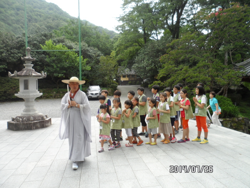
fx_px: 188
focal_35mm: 26
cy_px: 94
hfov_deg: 67.3
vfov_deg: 53.1
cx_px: 125
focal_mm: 4.9
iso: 80
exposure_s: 1/90
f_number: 3.3
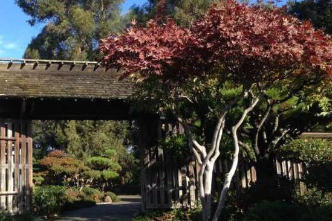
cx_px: 101
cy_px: 127
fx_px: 461
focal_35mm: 50
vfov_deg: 27.0
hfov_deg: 39.0
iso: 50
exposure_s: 1/645
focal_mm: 4.12
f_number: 2.4
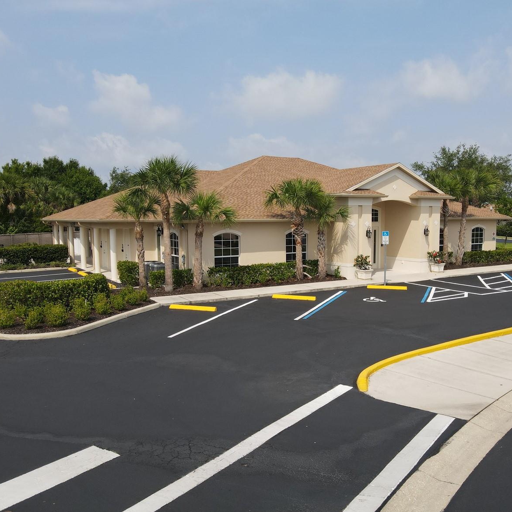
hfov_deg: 55.4
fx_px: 485
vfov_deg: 55.6
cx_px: 290
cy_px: 255
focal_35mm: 29
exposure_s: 1/1000
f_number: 2.8
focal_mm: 4.5
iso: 100
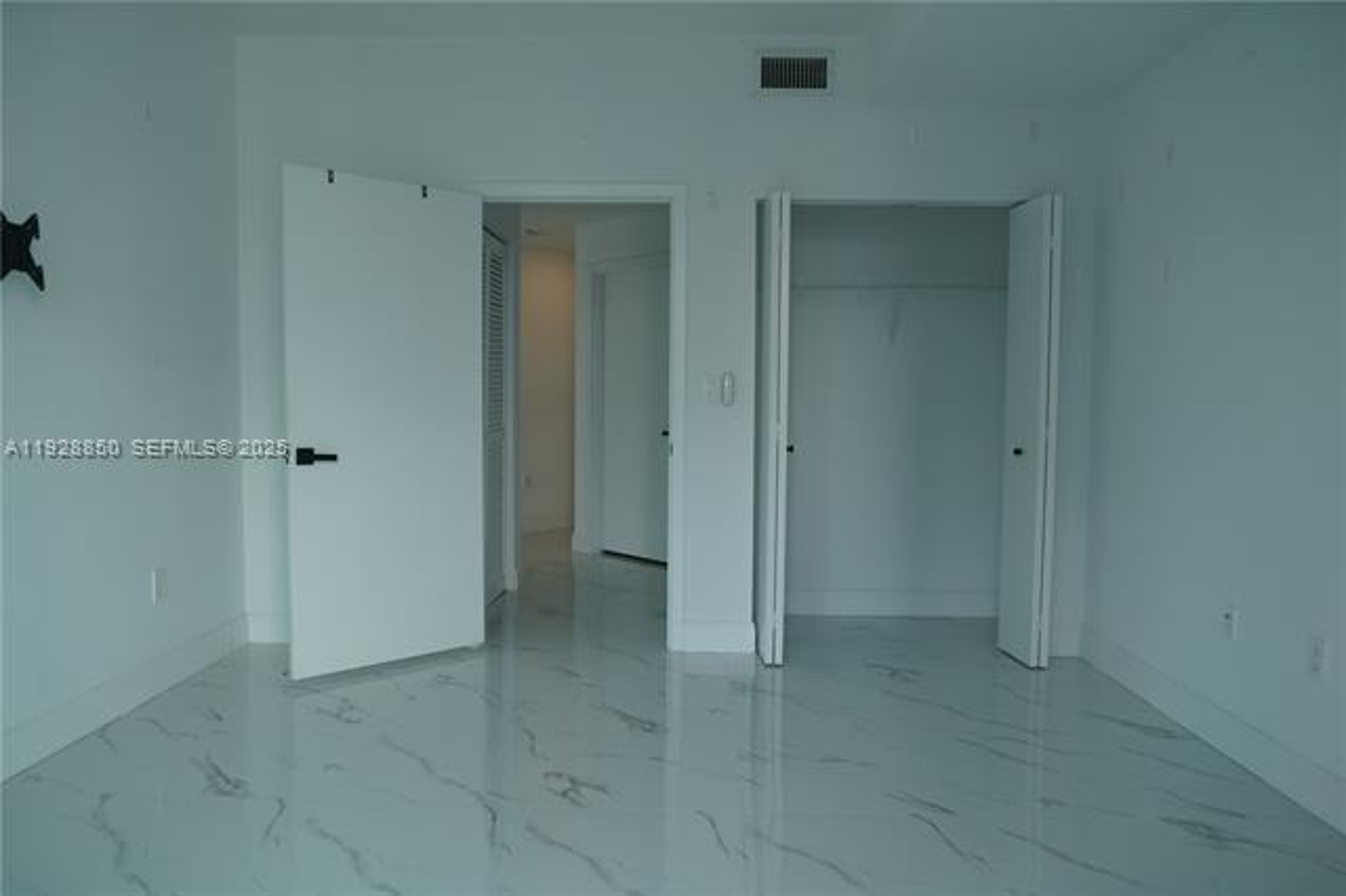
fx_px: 897
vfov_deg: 53.1
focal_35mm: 24
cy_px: 448
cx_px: 673
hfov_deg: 73.8
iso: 100
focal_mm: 24
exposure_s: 1/125
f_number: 2.8
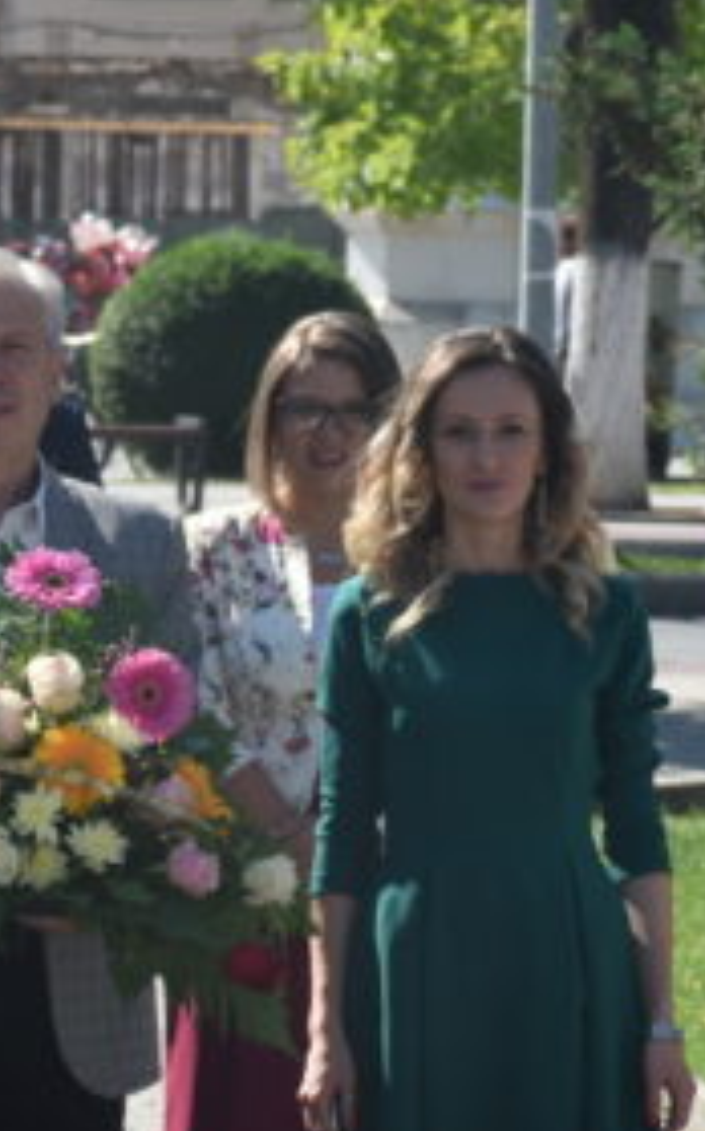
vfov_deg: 7.1
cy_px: 900
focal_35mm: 295
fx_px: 9083
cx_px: 166
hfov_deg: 4.4
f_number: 9
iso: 200
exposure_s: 1/320
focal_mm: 70
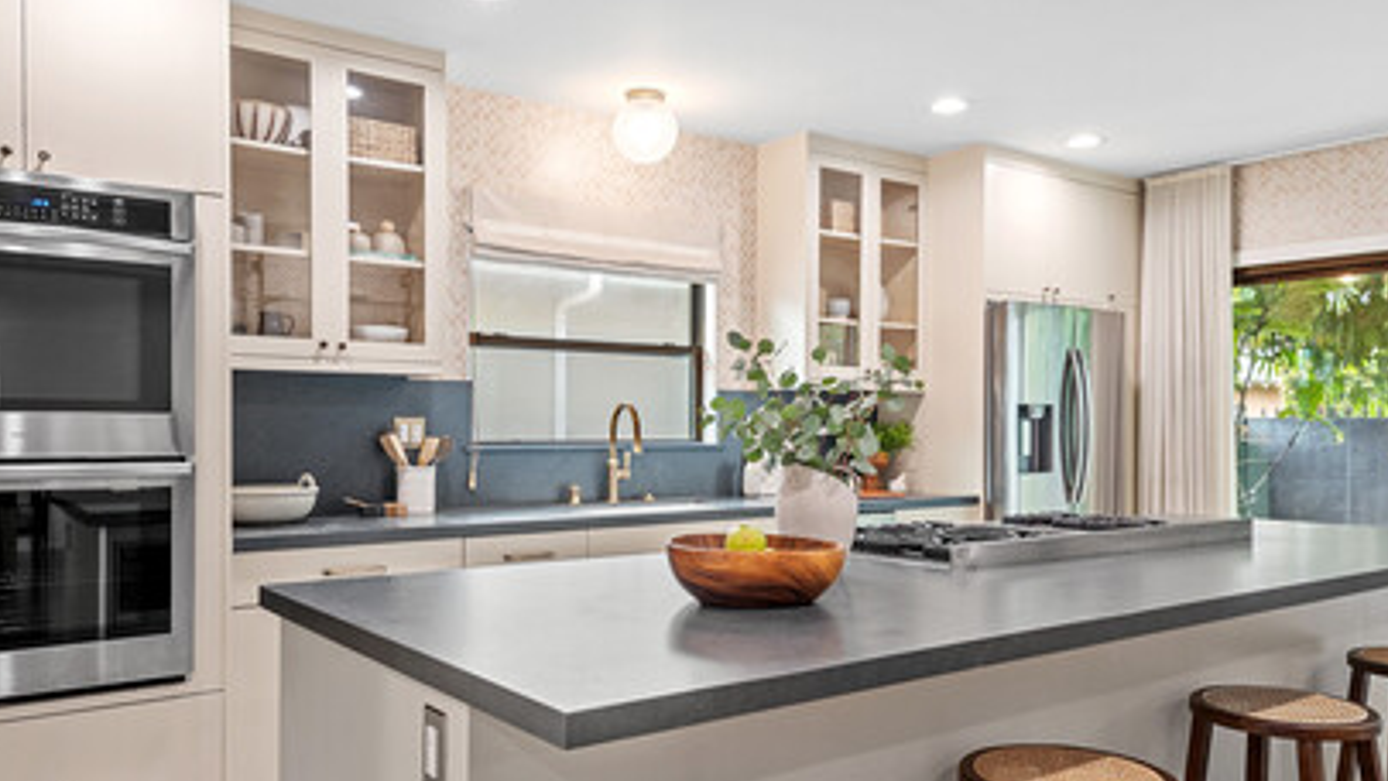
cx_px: 679
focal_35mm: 29
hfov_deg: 66.0
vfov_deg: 40.2
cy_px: 430
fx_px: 1068
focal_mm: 16
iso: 100
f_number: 6.3
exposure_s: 1/4
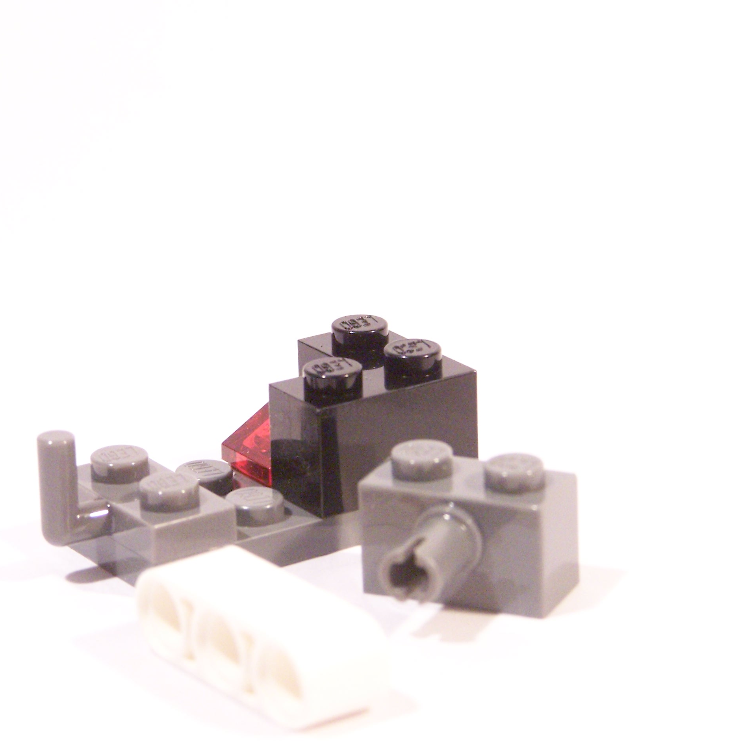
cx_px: 276
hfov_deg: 12.6
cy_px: 378
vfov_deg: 12.6
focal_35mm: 139
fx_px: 3430
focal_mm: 19.4
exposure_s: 1/30
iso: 400
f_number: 3.6
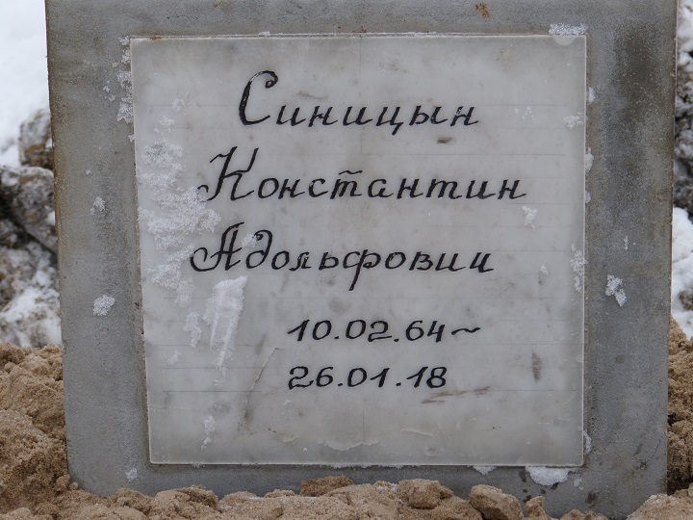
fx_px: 2282
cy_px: 260
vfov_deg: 13.0
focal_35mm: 114
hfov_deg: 17.3
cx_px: 346
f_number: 4
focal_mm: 20.4
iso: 100
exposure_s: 1/160
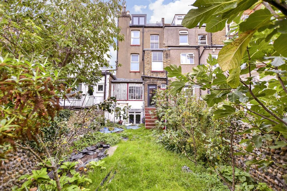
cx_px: 144
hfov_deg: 100.4
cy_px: 96
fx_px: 120
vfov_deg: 77.3
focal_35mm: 15
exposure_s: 1/250
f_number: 3.5
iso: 320
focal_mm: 10
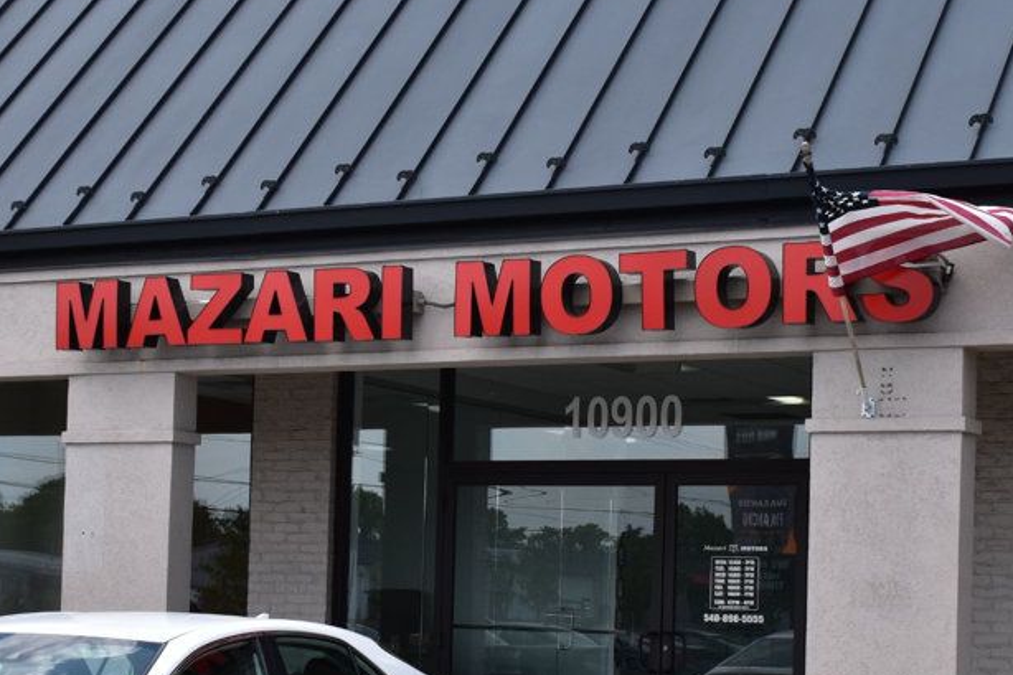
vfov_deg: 16.9
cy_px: 548
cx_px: 436
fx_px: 2250
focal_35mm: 80
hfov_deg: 25.3
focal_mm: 32
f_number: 11
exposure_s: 1/500
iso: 400
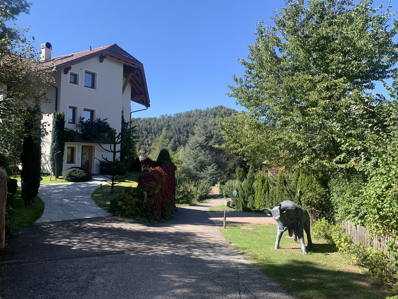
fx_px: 299
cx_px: 199
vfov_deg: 53.1
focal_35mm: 26
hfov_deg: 67.3
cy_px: 150
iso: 25
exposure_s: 1/871
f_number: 1.8
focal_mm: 4.25
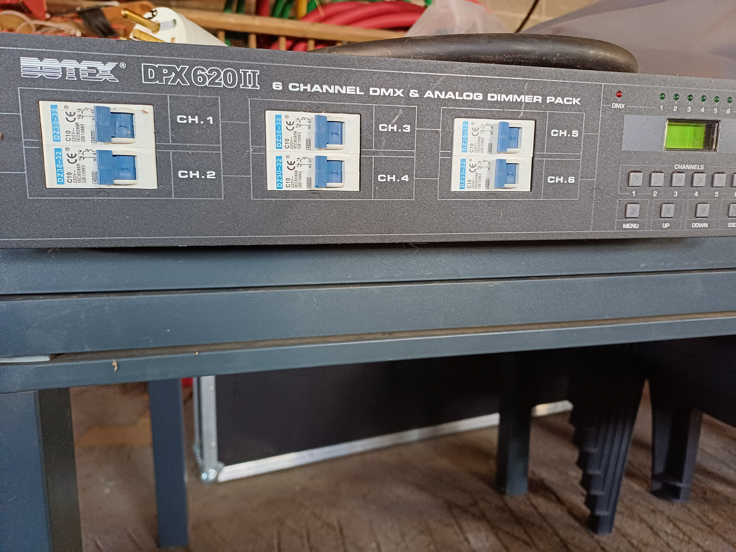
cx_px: 368
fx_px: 532
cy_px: 276
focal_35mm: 25
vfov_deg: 54.9
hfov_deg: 69.4
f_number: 1.8
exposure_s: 1/25
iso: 500
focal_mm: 4.65
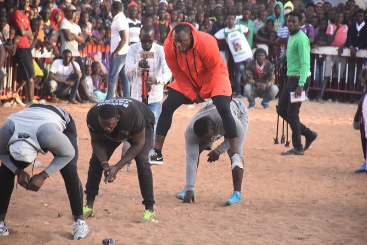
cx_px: 184
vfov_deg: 6.5
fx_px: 2140
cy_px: 122
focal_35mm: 210
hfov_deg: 9.8
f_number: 5.6
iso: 1000
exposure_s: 1/250
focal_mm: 140
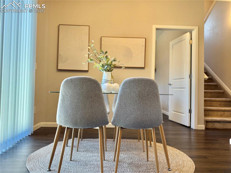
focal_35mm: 24
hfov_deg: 71.6
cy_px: 86
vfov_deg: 56.8
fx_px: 160
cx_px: 116
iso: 160
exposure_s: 1/120
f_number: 1.78
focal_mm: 6.76
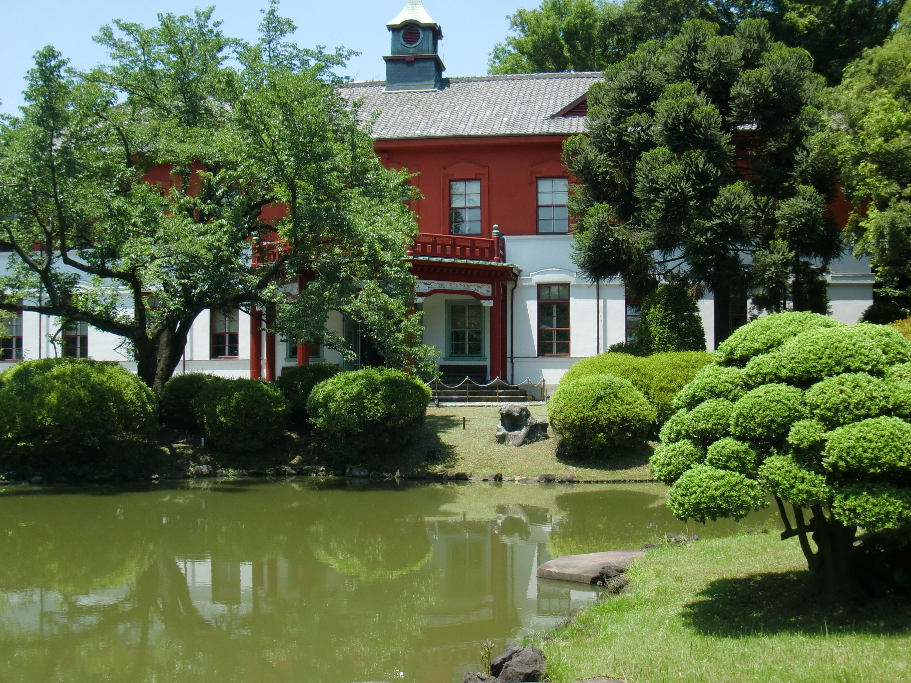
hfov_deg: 42.1
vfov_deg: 32.2
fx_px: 1184
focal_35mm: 45
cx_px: 468
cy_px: 364
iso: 64
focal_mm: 6.66
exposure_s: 1/250
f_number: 3.9
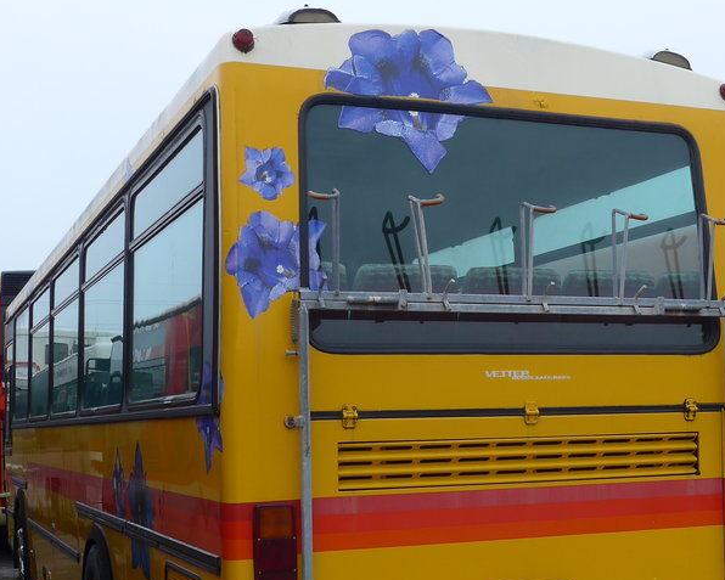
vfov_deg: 26.5
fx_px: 1223
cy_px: 385
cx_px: 470
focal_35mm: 57
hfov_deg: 32.8
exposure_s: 1/320
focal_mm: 6
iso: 80
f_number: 2.8
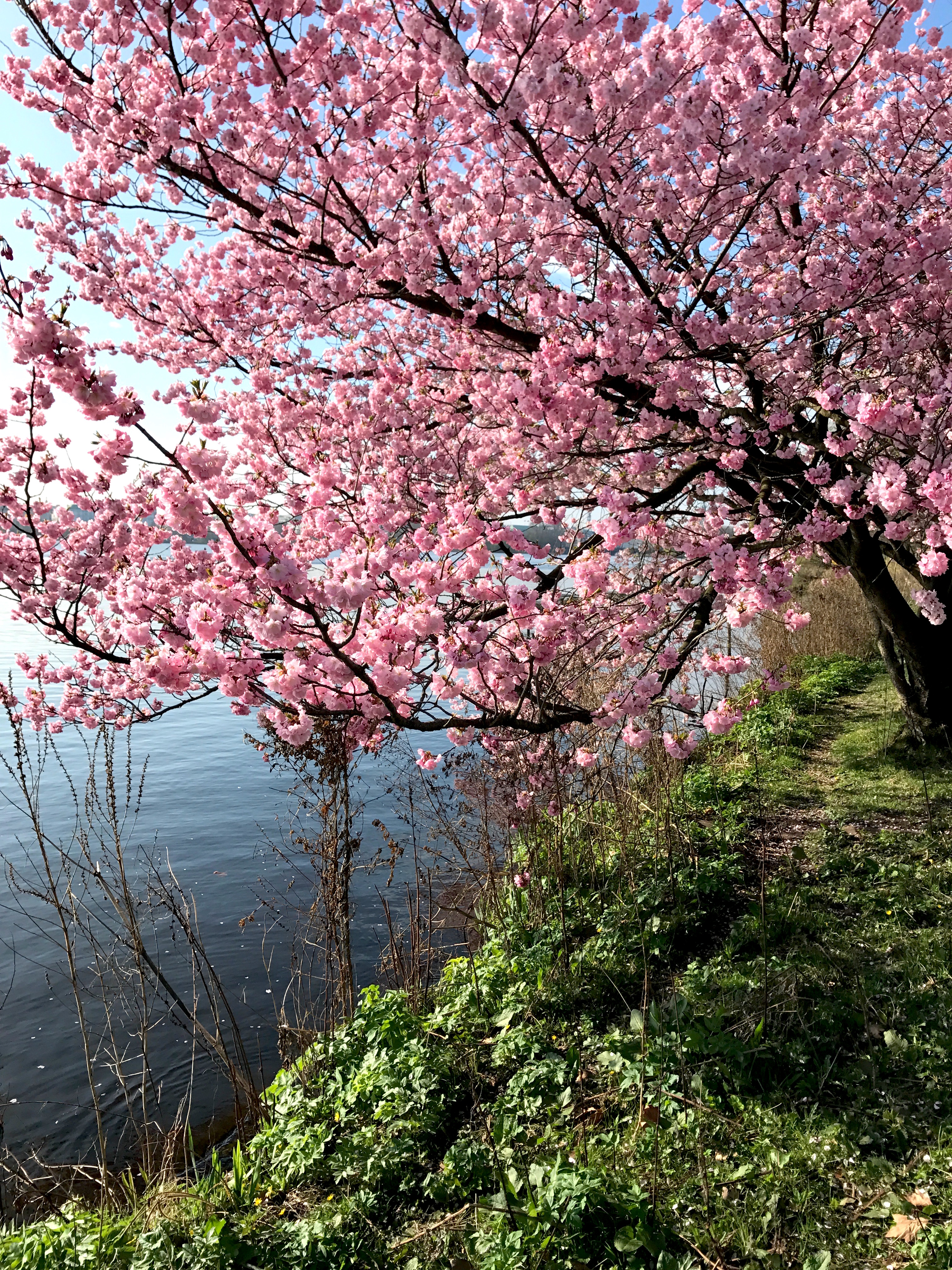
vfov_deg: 63.4
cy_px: 635
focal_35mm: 28
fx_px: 1027
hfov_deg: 49.7
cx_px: 476
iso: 20
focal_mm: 3.99
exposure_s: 1/1742
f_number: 1.8
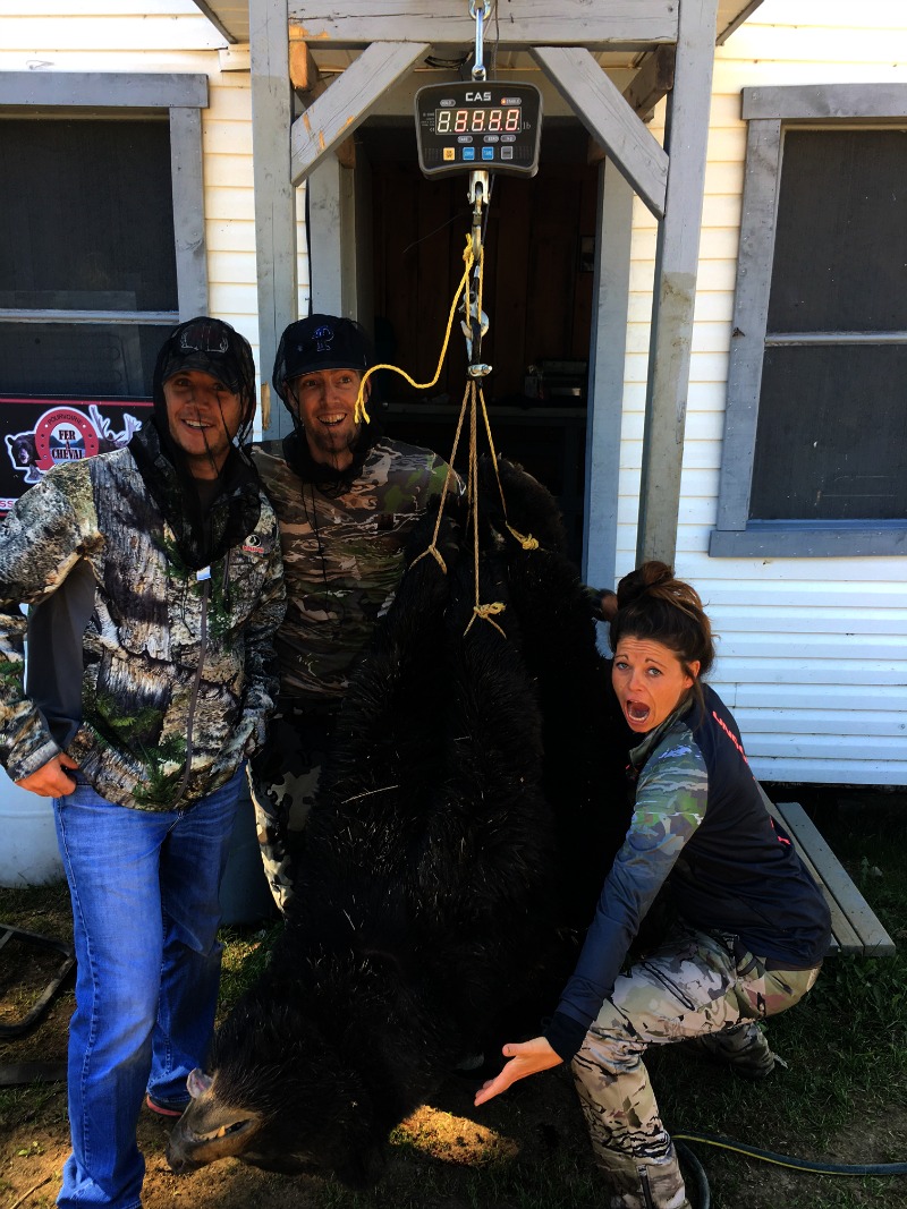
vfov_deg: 61.7
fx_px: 1013
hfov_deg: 48.2
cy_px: 604
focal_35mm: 29
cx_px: 454
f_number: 2.2
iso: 25
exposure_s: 1/126
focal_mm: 4.15
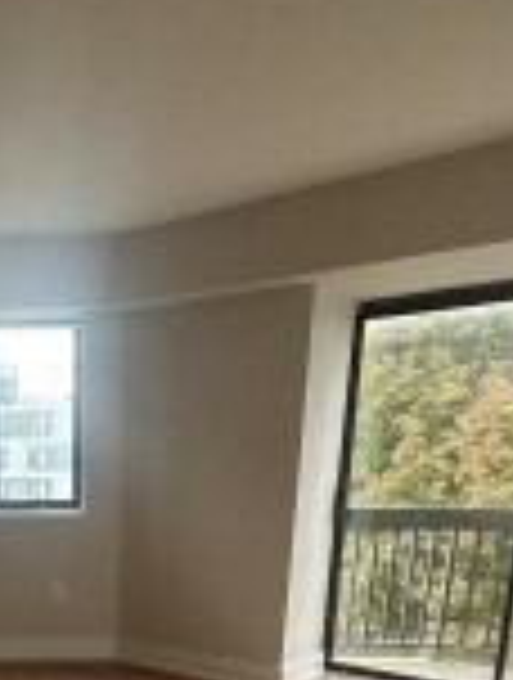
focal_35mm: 37
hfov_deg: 35.7
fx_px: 728
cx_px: 22
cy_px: 644
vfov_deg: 44.3
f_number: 2.2
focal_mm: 2.22
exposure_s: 1/120
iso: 100
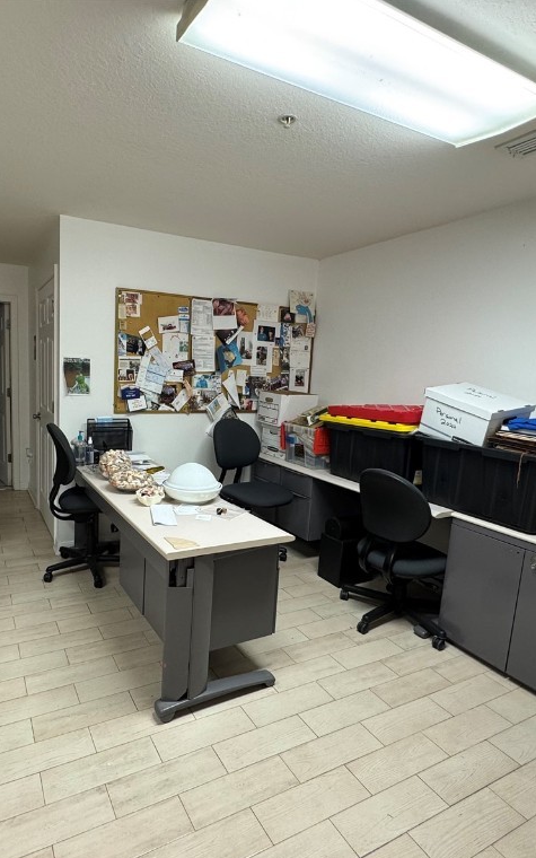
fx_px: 467
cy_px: 431
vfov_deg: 85.1
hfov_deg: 58.8
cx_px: 195
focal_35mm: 20
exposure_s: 1/60
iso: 160
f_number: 2.2
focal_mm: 2.22
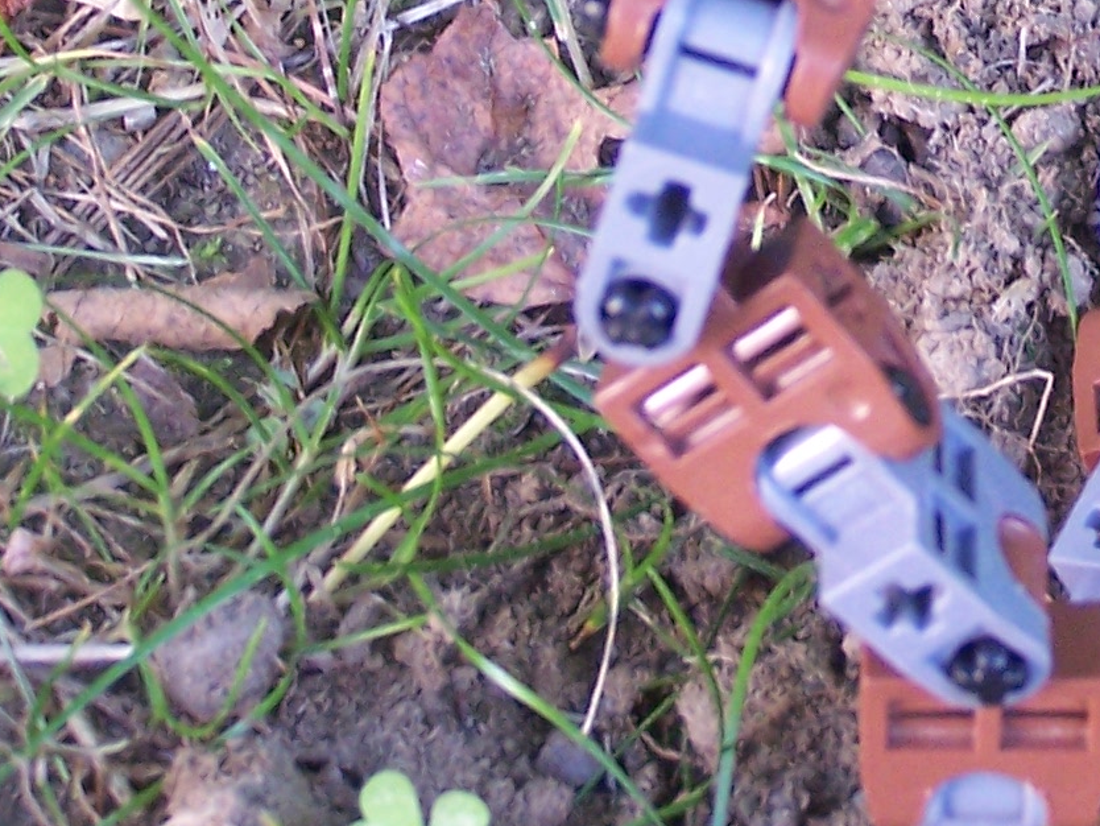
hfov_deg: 9.2
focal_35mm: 213
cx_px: 1235
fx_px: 6770
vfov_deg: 6.9
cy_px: -274
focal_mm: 11.5
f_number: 3.2
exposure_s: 1/20
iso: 140
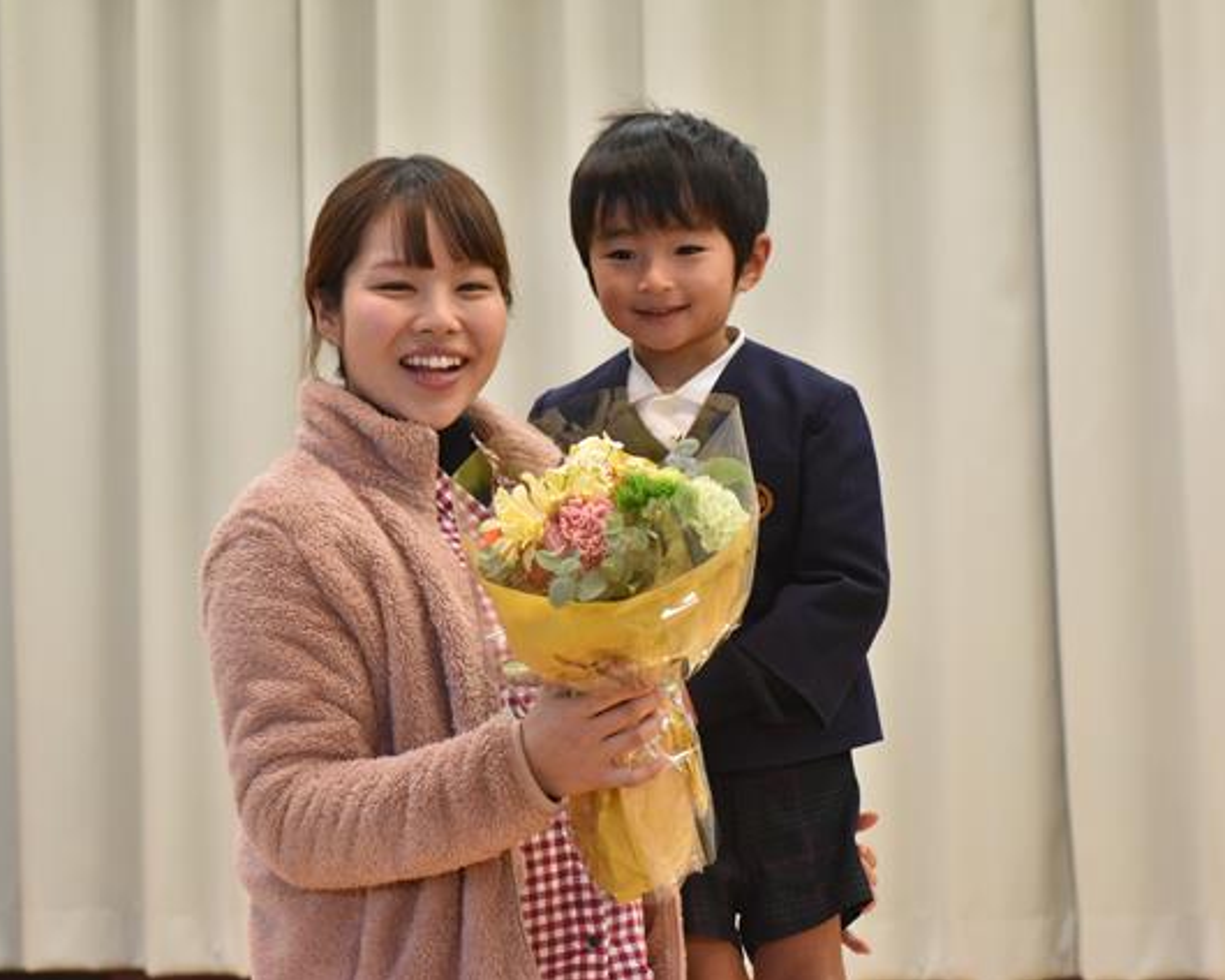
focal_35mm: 119
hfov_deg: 16.2
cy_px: 489
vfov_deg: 13.0
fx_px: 4314
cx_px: 580
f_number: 9
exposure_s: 1/320
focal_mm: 105
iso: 5000
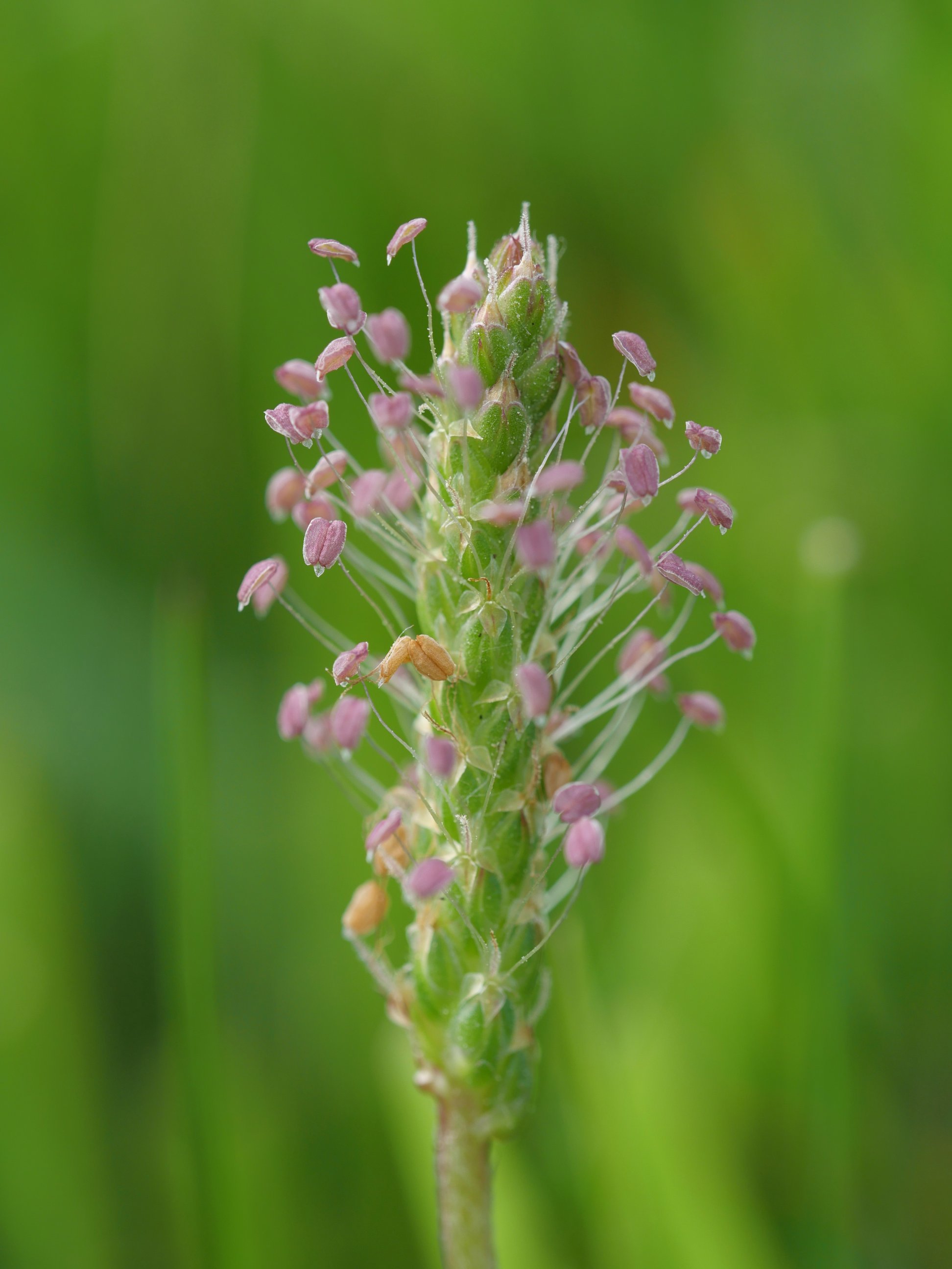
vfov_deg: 16.4
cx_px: 476
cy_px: 634
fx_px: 4400
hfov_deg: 12.3
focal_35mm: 120
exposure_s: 1/320
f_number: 3.5
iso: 200
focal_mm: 60
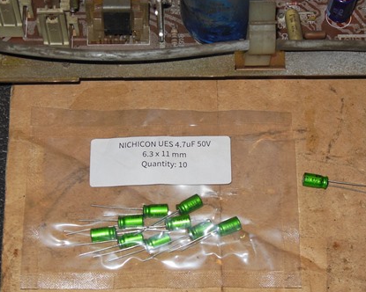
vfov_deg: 25.4
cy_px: 145
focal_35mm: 60
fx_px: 650
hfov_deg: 31.4
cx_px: 189
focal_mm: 10.2
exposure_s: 1/60
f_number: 4.1
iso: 125
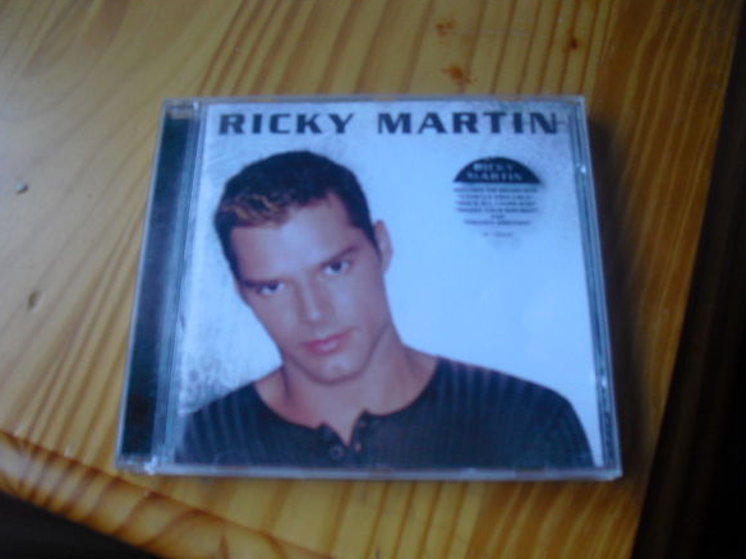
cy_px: 282
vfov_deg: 38.7
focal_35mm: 37
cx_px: 365
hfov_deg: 50.1
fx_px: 797
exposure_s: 1/60
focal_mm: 6.3
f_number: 3.1
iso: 200
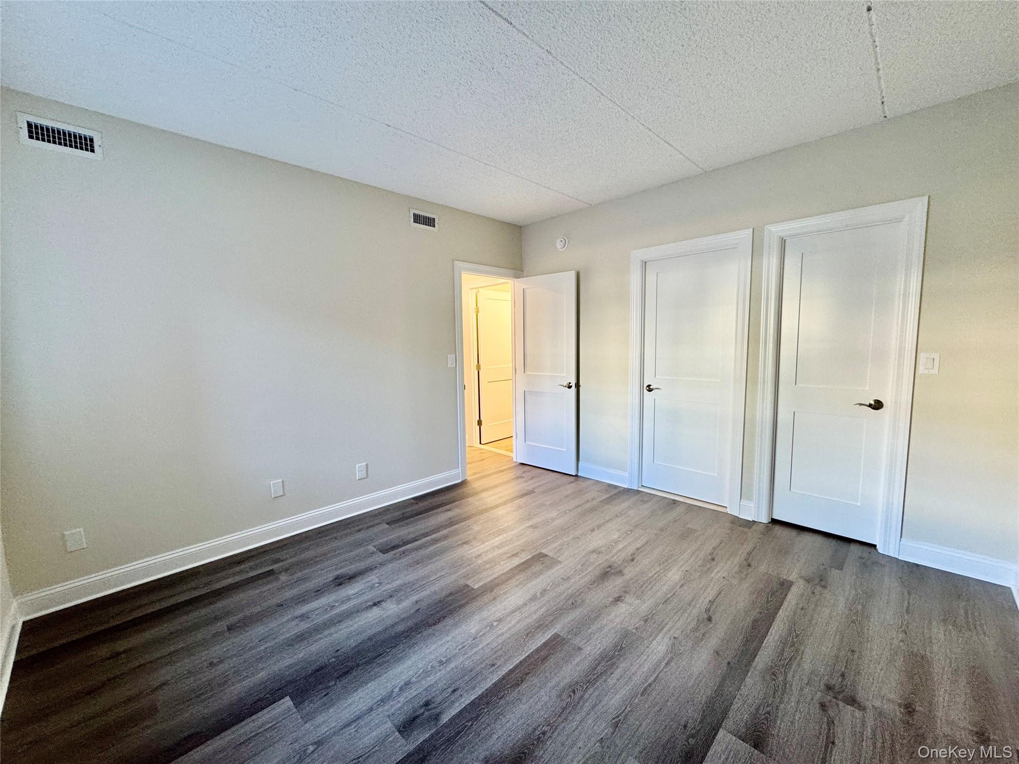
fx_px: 412
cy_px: 382
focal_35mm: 14
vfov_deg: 85.7
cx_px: 510
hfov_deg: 102.1
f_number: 2.2
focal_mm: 2.22
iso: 160
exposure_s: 1/60
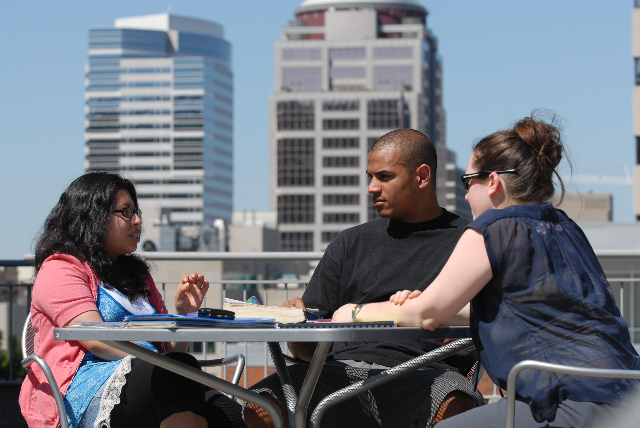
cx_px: 320
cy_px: 214
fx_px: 2456
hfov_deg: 14.8
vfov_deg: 10.0
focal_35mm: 138
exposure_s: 1/640
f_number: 6.3
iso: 200
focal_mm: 92
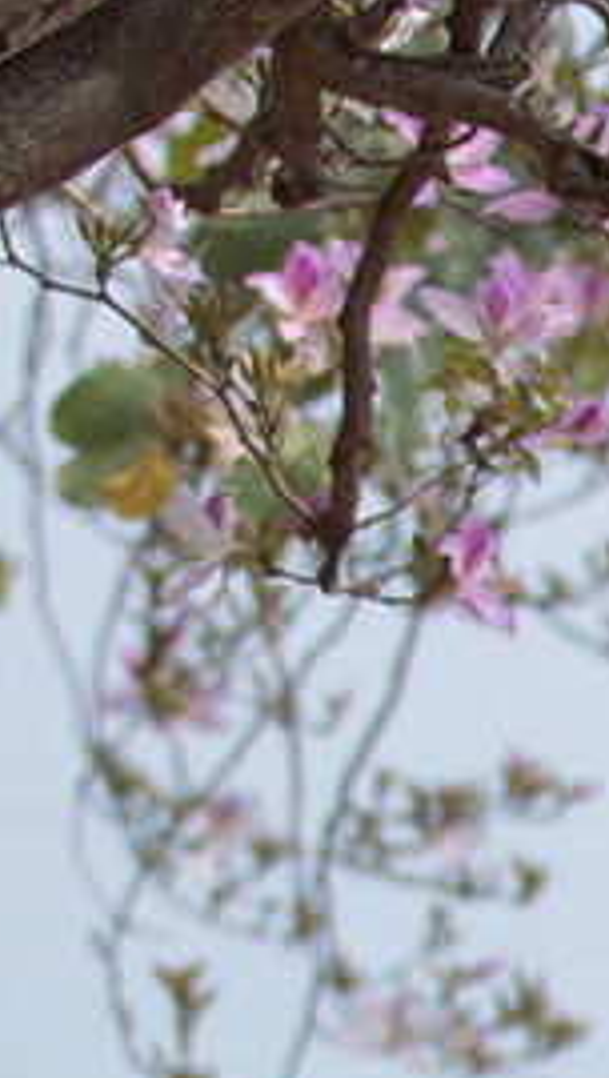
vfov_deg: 4.4
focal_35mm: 490
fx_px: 14019
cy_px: 1795
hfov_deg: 2.5
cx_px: 1823
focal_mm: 70
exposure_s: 1/1600
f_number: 2.8
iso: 100
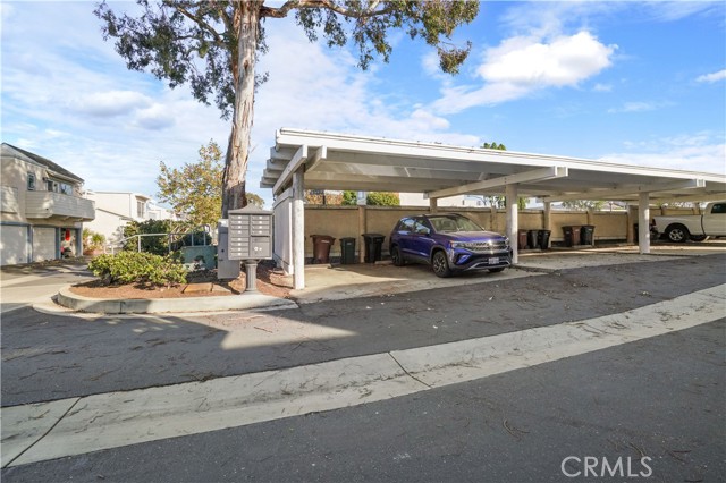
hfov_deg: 96.8
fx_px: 322
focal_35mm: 16
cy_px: 242
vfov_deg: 73.7
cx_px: 363
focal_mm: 16
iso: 1600
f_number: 8
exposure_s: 1/2000
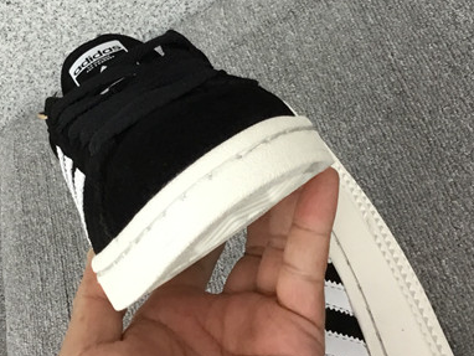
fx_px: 1000
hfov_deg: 26.6
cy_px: 55
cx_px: 185
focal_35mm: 73
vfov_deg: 19.9
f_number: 2.4
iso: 64
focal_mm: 3.3
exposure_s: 1/33
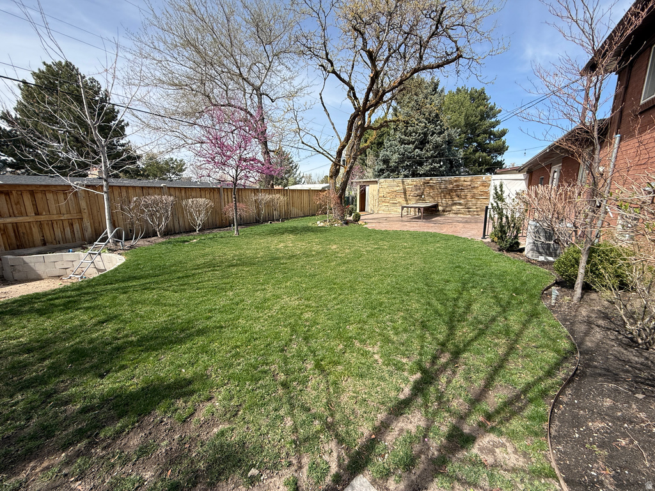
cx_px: 328
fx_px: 265
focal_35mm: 14
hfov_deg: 102.1
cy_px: 246
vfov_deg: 85.7
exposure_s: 1/901
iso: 50
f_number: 2.2
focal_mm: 2.22
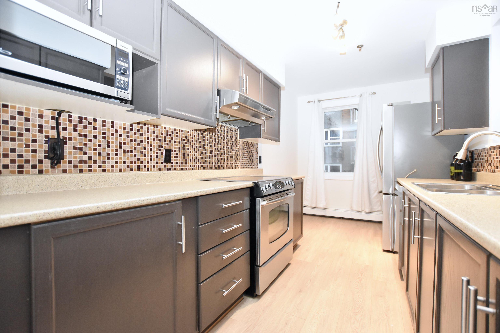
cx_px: 250
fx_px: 208
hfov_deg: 100.4
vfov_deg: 77.3
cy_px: 166
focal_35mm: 15
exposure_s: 1/60
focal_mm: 10
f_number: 3.5
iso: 2800
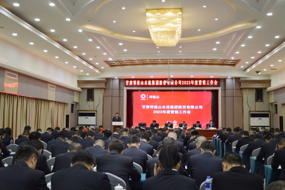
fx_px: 297
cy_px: 95
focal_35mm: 38
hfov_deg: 51.3
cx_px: 142
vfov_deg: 35.5
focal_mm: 25
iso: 400
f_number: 4
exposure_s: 1/50
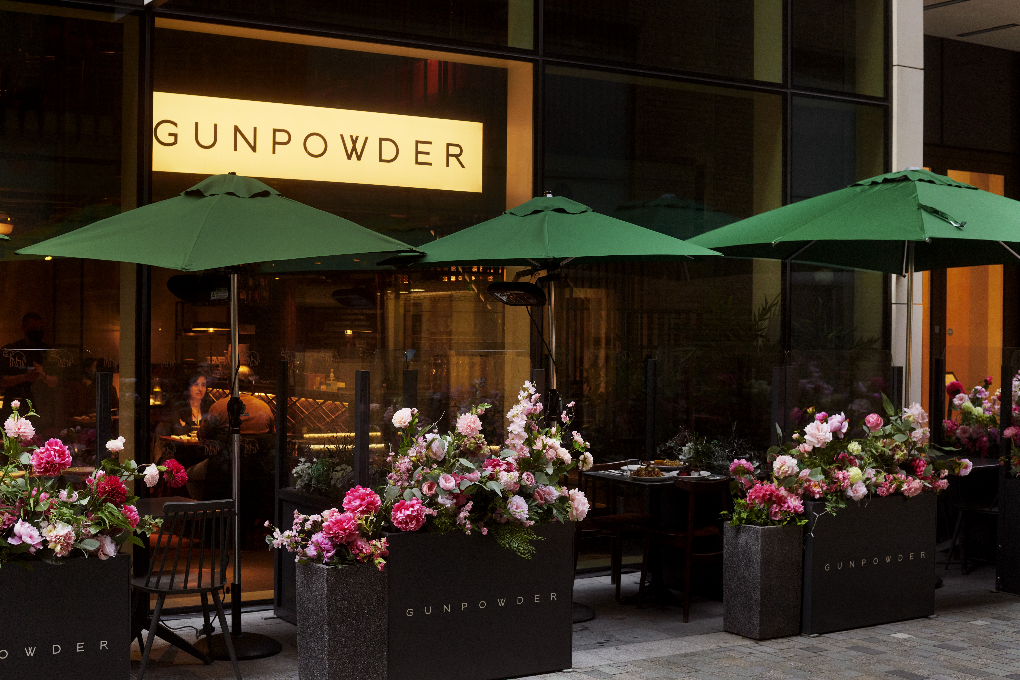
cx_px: 510
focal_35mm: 50
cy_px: 340
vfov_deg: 27.0
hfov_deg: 39.6
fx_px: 1417
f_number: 5.6
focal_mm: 50
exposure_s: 1/125
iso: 1600
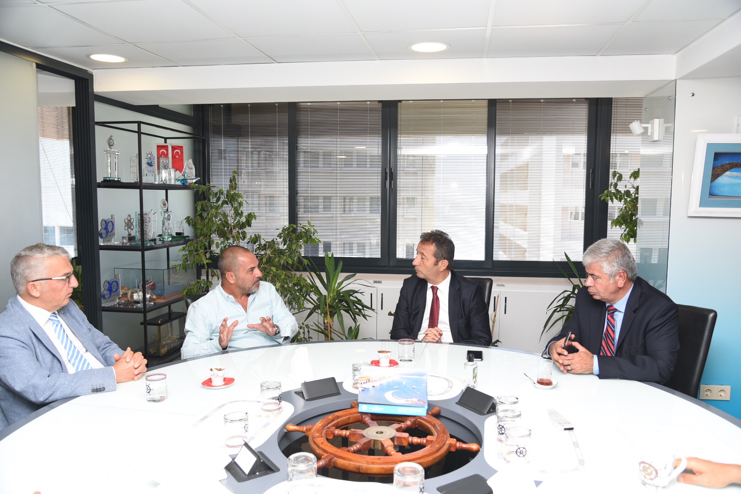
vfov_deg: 47.9
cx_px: 370
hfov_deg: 67.4
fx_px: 556
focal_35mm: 27
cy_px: 247
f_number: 5
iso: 200
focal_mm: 27
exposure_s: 1/60
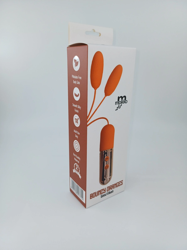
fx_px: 180
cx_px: 94
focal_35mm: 25
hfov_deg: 54.9
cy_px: 125
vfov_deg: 69.4
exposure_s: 1/510
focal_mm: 4.65
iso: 50
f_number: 1.8
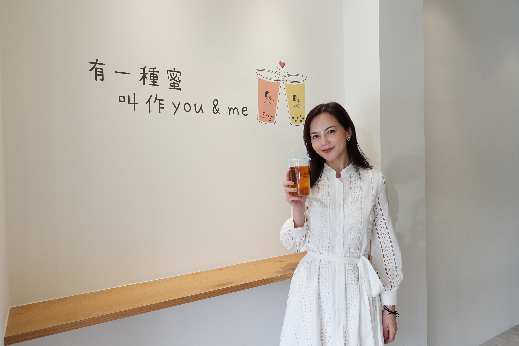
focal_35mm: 24
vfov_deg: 53.1
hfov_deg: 73.7
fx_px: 346
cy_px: 173
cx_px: 260
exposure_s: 1/80
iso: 125
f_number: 3.5
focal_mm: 9.4
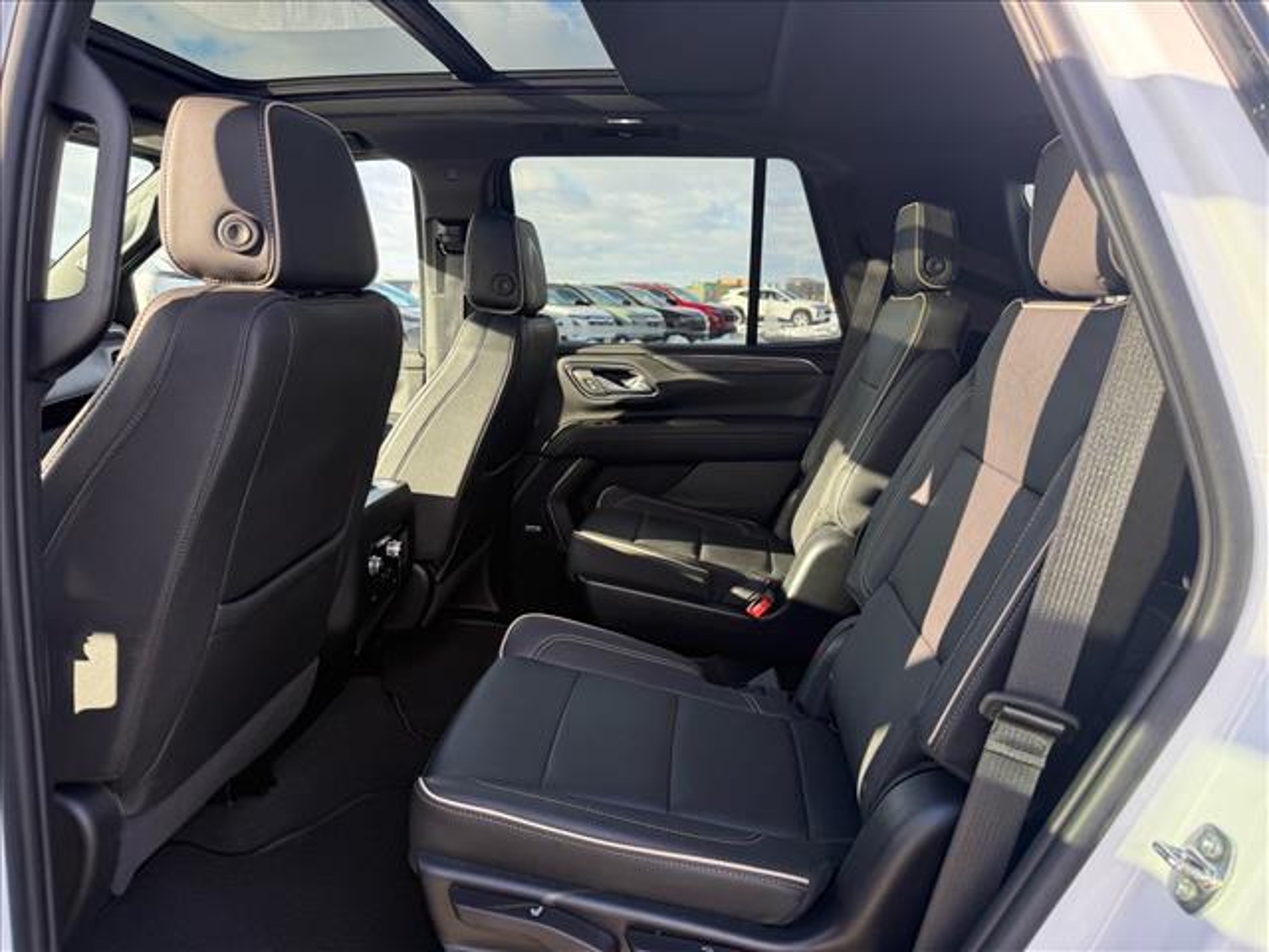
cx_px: 634
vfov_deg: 56.8
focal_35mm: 24
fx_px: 880
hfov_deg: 71.6
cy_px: 476
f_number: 1.78
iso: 100
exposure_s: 1/504
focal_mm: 6.76
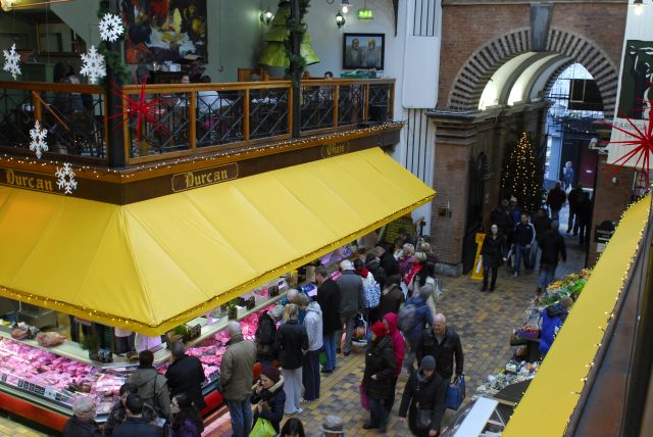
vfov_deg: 36.9
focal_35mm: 36
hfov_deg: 53.1
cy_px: 218
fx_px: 654
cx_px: 326
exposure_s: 1/20
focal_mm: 24
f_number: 5
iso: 400
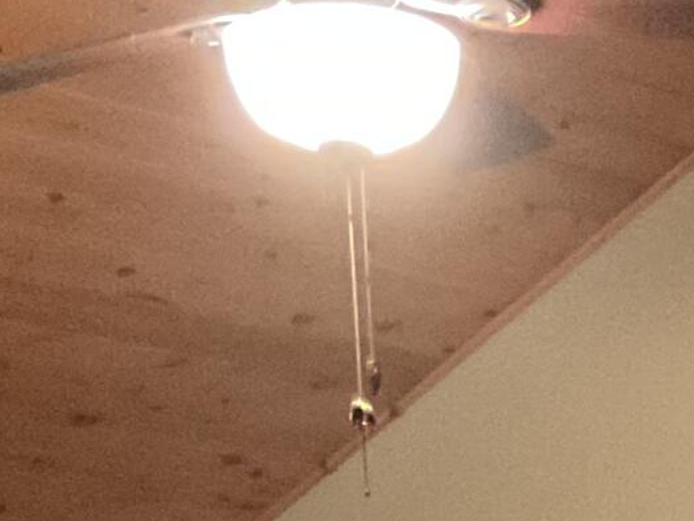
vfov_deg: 7.9
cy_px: 1439
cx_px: 1143
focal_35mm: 167
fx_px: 3349
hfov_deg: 11.2
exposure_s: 1/20
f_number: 1.8
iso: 500
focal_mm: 3
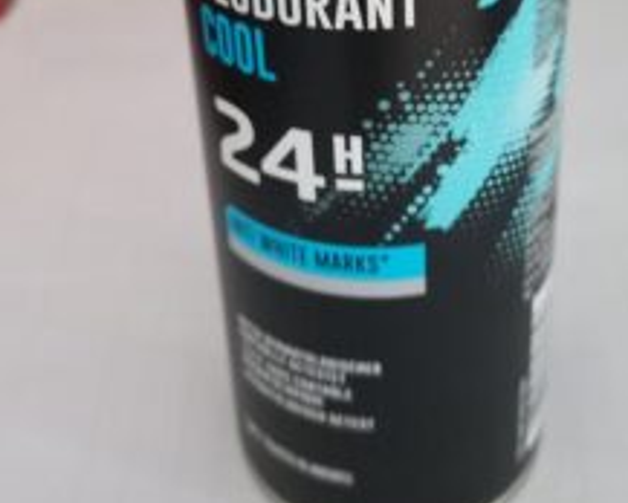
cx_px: 344
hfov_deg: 41.1
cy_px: 98
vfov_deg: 32.5
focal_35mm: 45
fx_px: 837
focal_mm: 4.65
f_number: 1.8
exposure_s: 1/16.7
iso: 1600
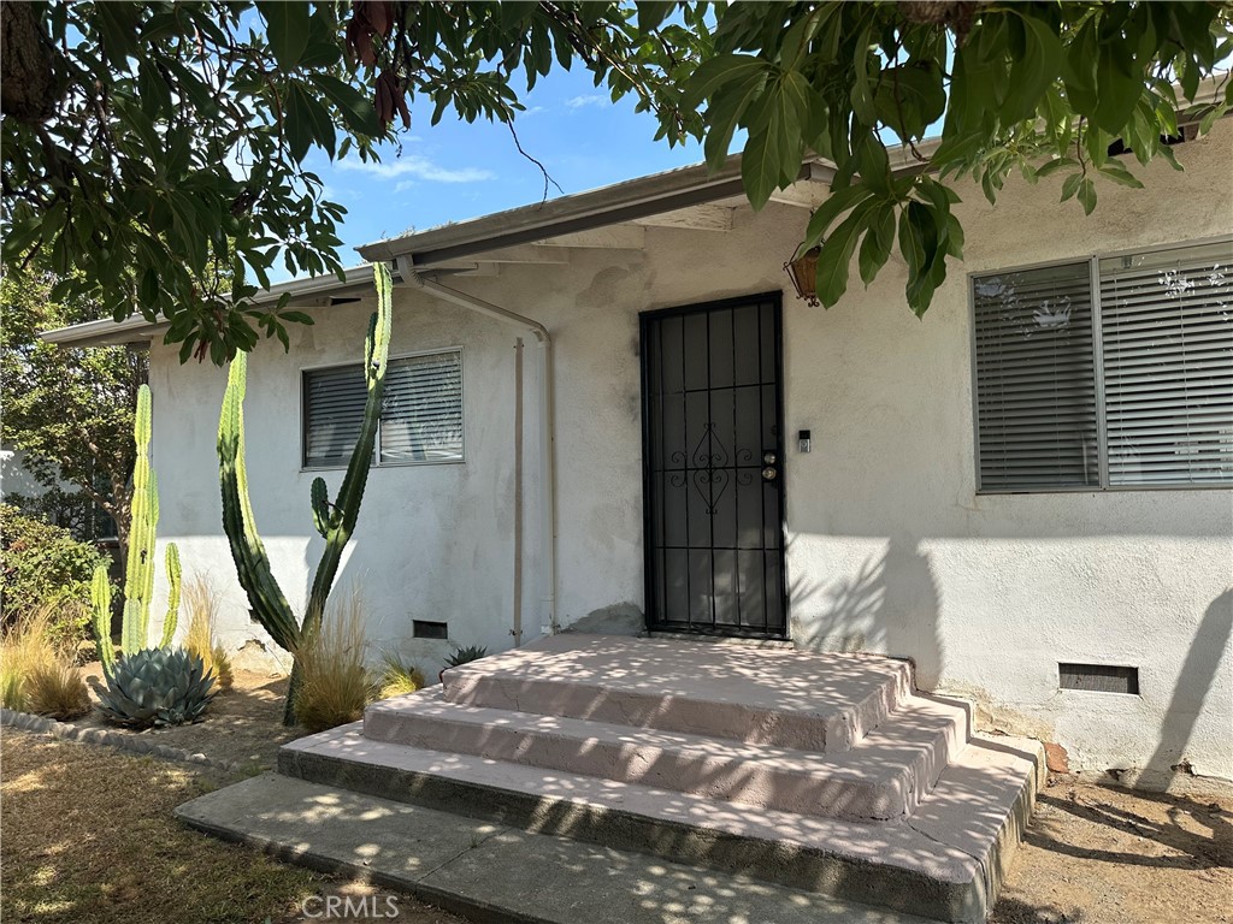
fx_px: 855
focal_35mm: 24
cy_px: 462
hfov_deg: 71.6
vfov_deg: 56.8
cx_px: 616
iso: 80
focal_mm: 6.86
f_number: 1.78
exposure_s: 1/2028
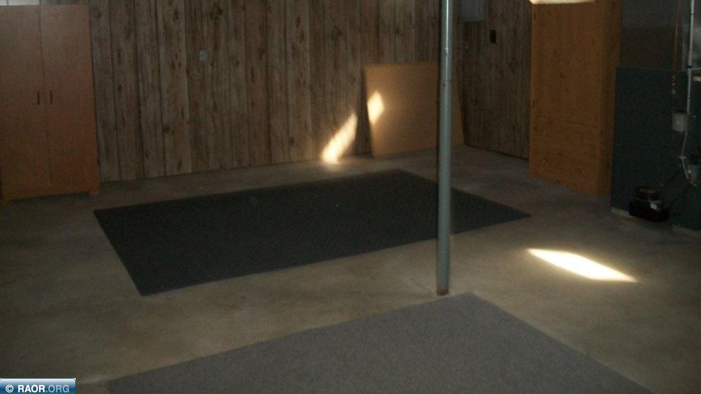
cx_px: 361
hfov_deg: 55.3
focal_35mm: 36
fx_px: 669
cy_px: 128
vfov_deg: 32.5
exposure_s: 1/60
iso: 240
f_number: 2.9
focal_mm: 5.7
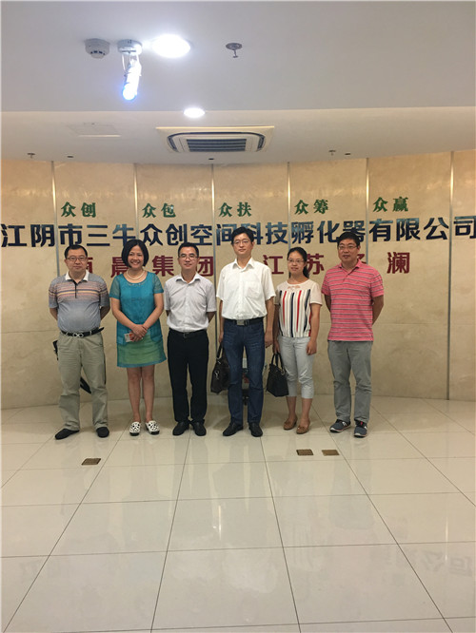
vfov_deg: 61.6
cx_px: 238
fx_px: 531
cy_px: 316
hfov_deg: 48.3
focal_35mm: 29
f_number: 2.2
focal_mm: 4.15
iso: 50
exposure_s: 1/17
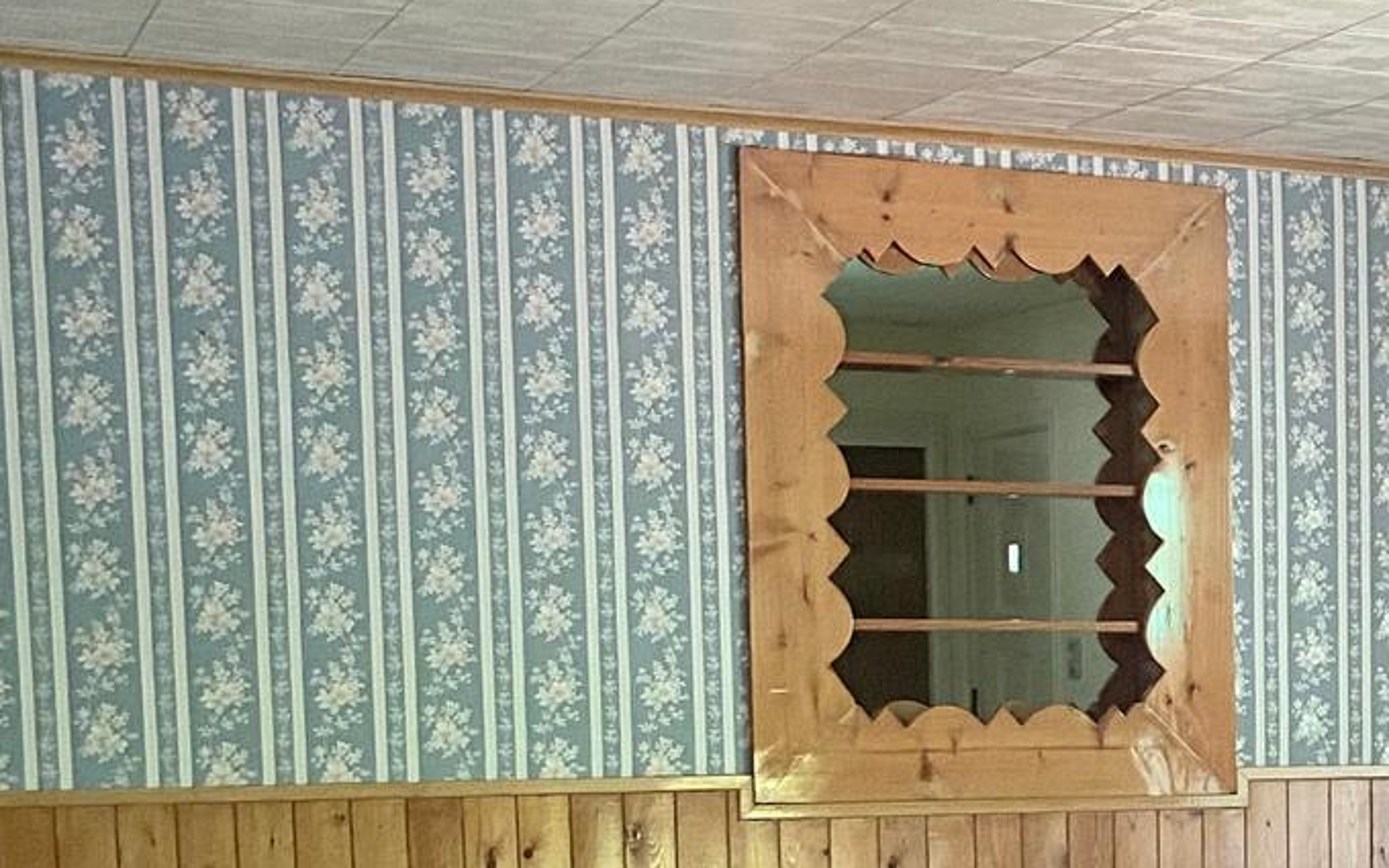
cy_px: 1003
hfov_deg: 22.6
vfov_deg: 15.2
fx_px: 3142
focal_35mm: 83
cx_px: 1749
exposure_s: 1/82
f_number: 1.8
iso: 125
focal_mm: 4.25
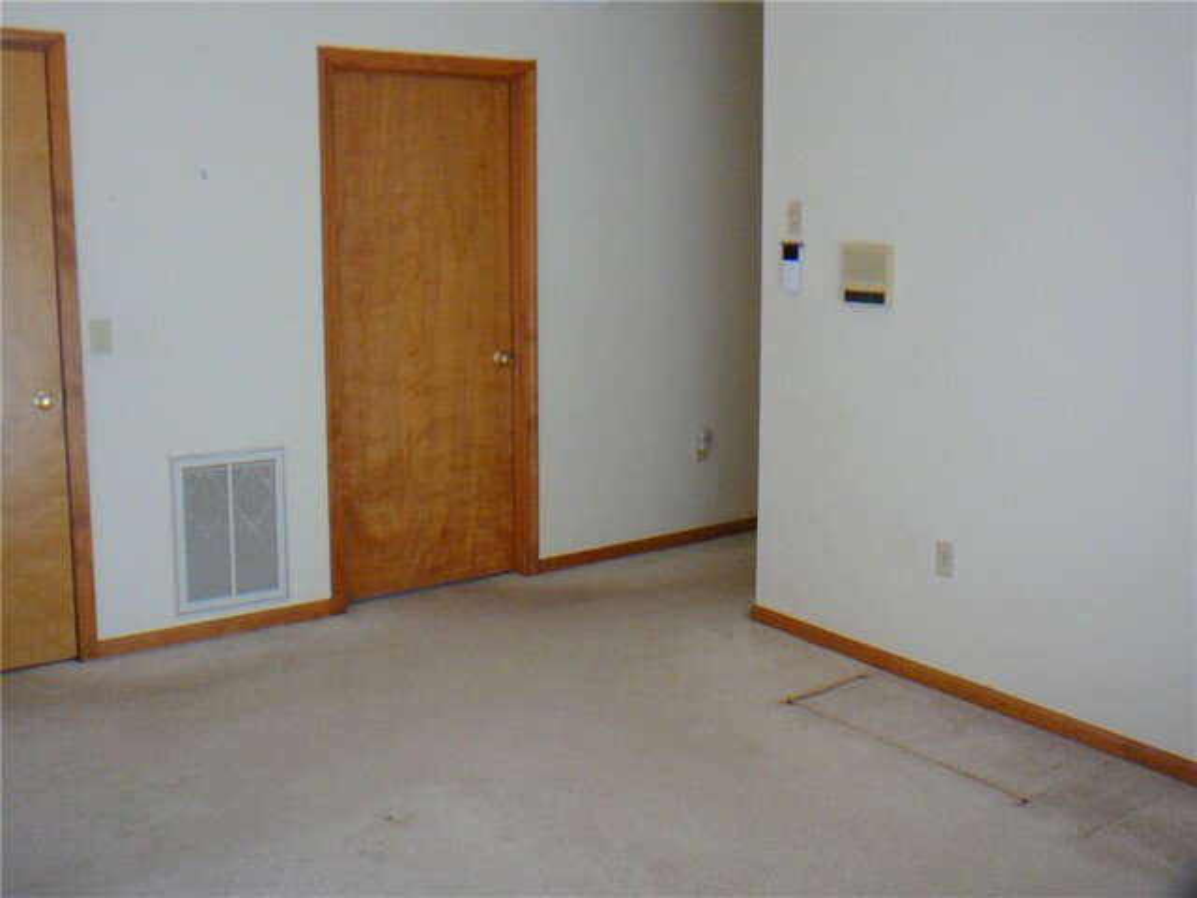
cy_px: 449
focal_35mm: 35
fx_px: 1210
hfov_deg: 52.6
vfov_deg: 40.7
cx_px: 598
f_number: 2.8
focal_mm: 5.2
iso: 200
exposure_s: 1/30
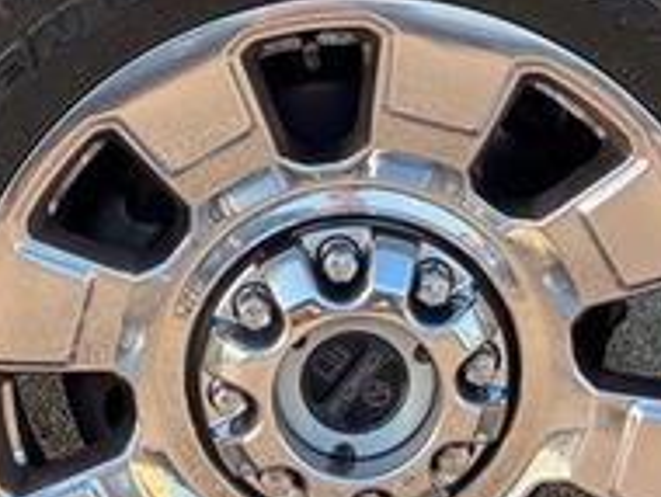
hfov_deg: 9.7
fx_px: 3900
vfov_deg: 7.3
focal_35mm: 204
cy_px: 361
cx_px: 362
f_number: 2.8
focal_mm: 9
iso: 80
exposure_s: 1/99
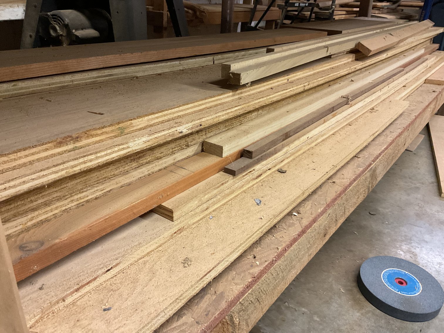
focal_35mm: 29
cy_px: 166
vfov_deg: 48.2
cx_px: 222
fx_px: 372
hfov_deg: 61.7
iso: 250
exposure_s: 1/60
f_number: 1.8
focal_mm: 3
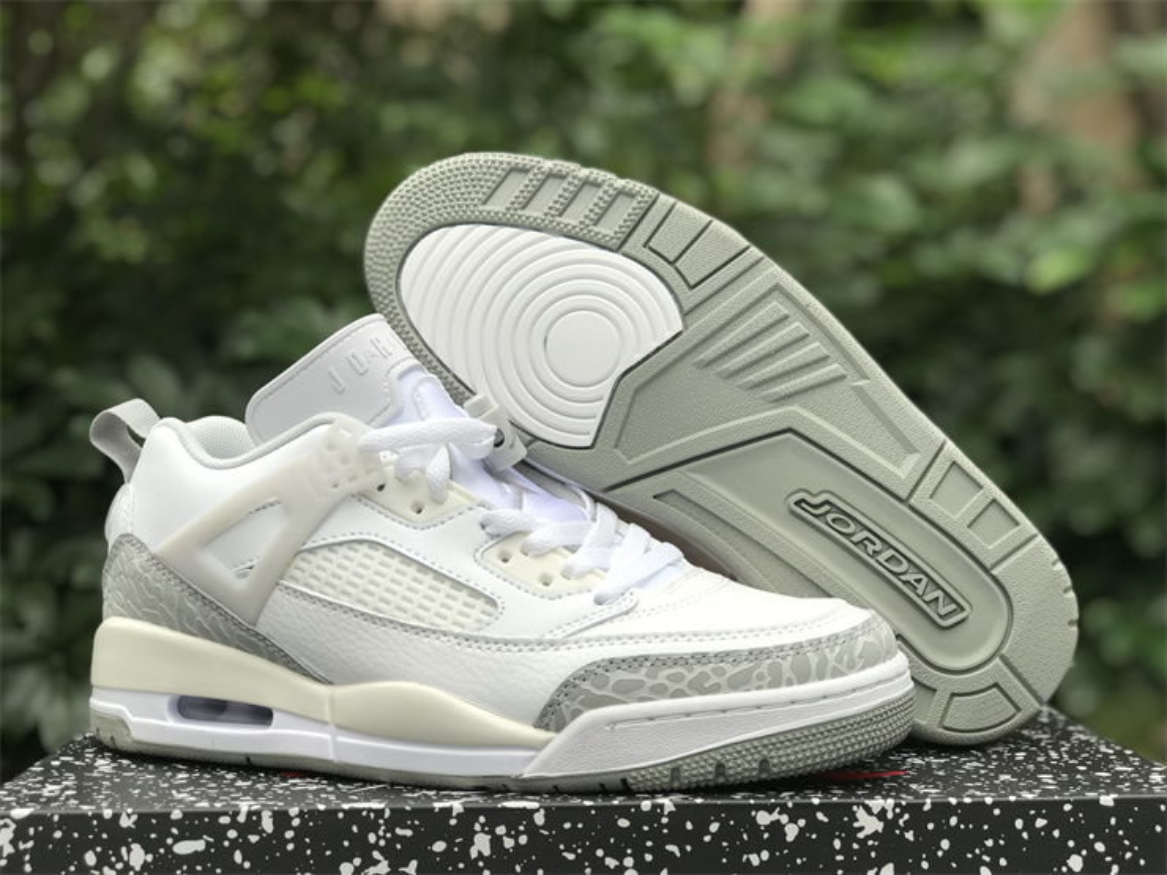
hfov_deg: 33.8
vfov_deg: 25.7
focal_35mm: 57
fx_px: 1922
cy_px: 438
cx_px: 584
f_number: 2.8
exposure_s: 1/138
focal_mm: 6.6
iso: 20
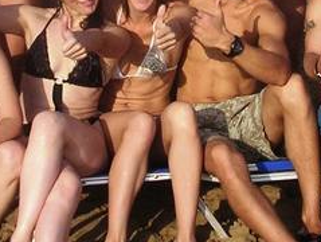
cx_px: 185
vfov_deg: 11.6
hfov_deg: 15.5
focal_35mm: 127
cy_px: 1
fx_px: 1179
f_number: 5.6
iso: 100
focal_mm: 5.8
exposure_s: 1/285
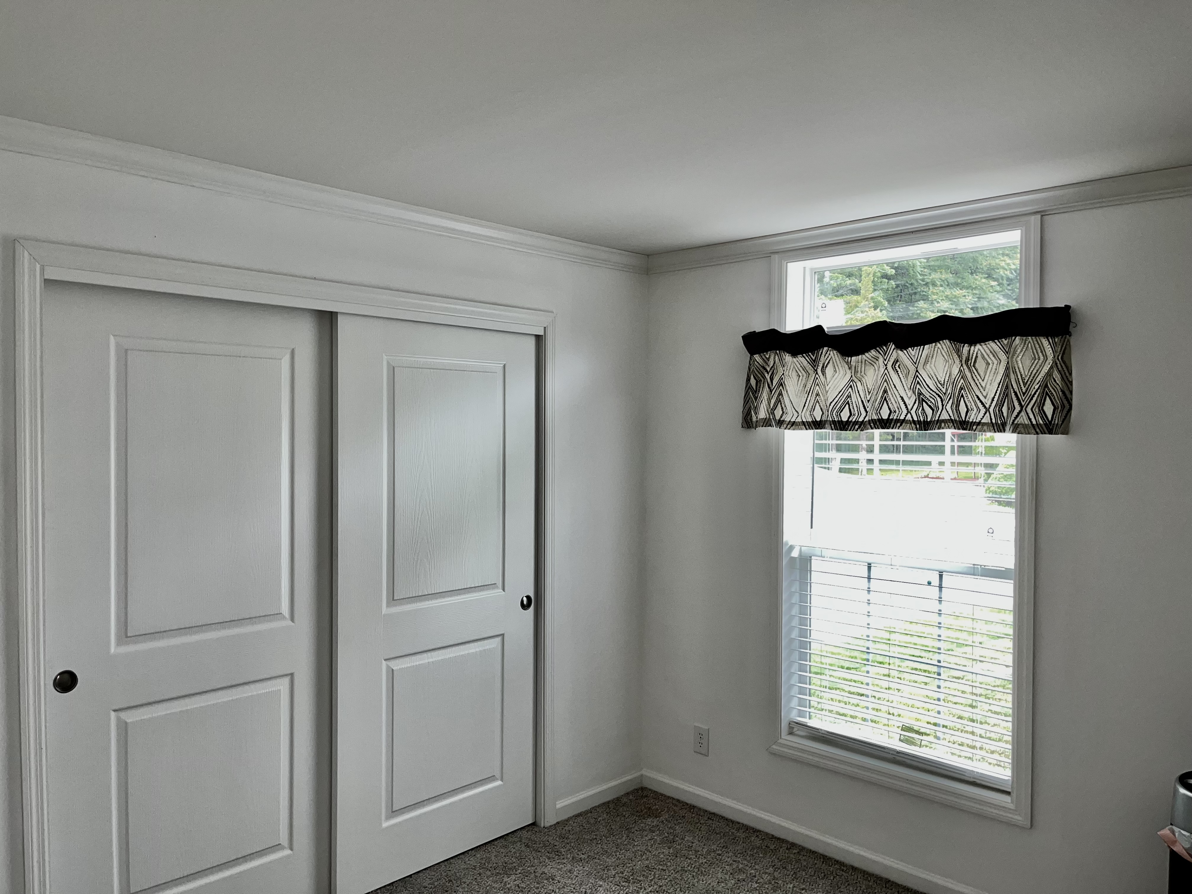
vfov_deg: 53.1
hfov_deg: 67.3
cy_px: 447
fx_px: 895
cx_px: 596
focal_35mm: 26
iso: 64
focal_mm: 5.1
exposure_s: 1/158
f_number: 1.6
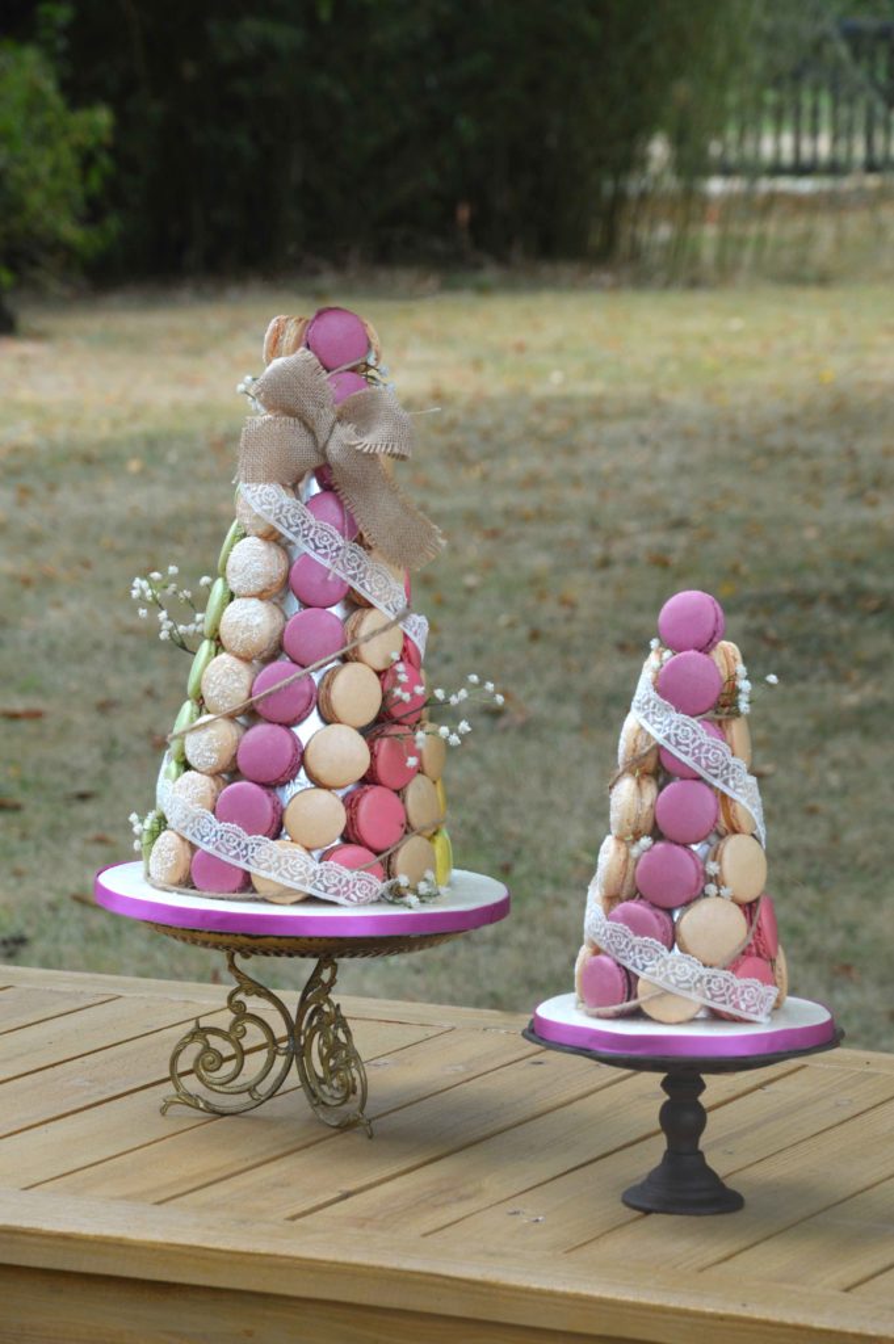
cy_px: 672
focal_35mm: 158
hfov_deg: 8.7
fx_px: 5876
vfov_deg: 13.1
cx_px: 447
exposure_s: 1/125
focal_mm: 105
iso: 400
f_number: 8
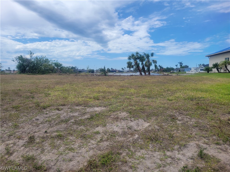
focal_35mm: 26
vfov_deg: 53.1
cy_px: 86
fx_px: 173
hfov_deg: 67.3
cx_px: 115
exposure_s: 1/2664
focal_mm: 5.4
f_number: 1.8
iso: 40
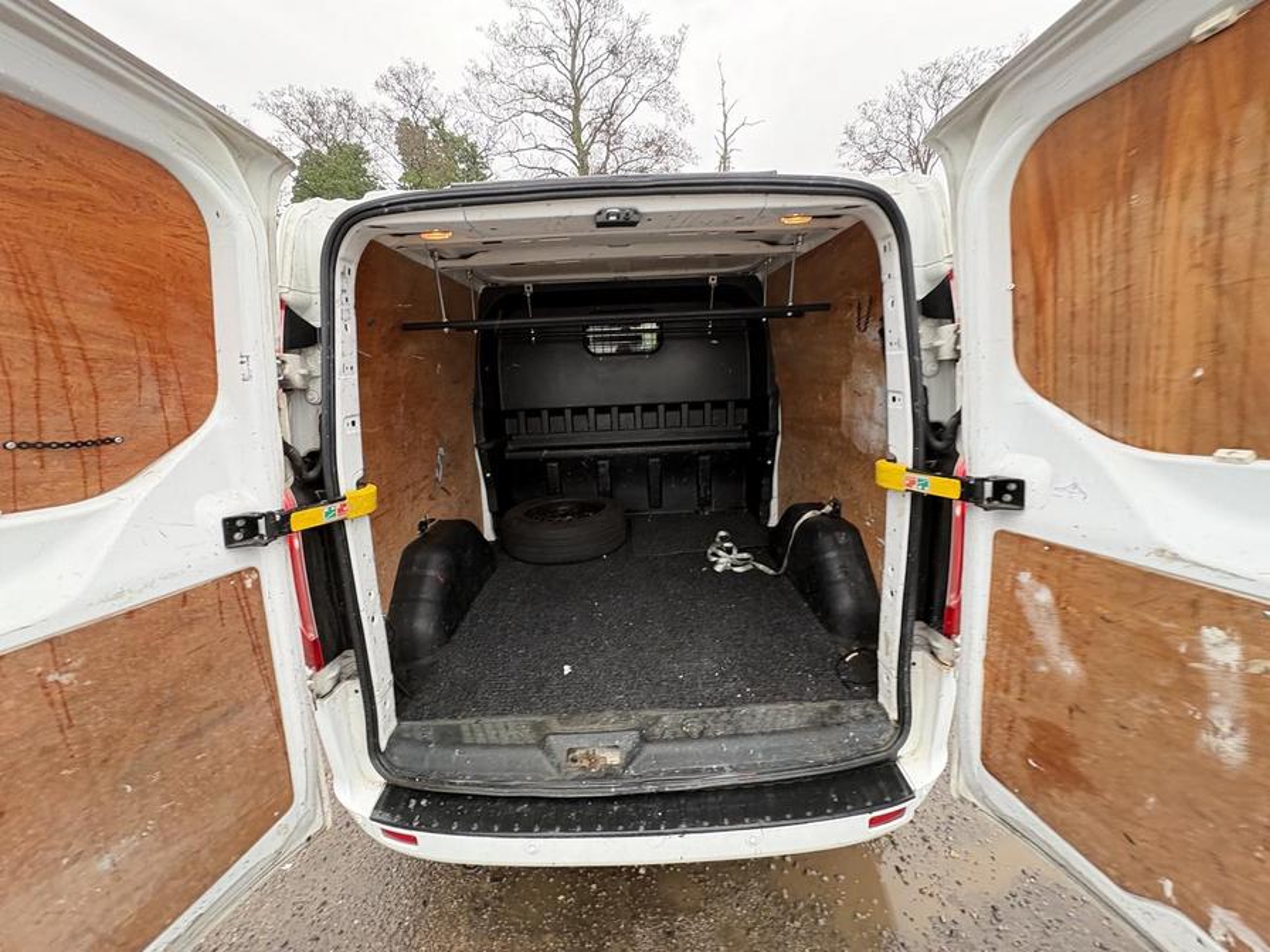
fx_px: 514
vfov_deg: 85.7
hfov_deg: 102.1
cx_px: 635
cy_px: 476
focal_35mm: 14
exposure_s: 1/62
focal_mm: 2.22
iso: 250
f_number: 2.2
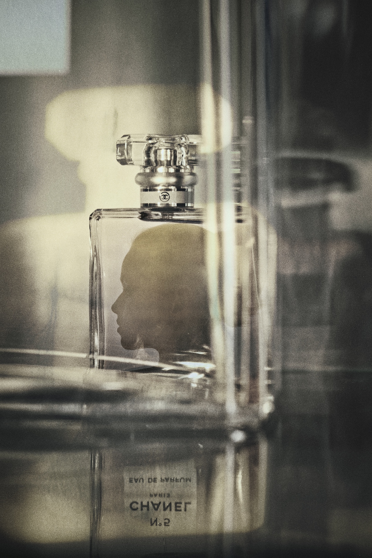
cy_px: 279
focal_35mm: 105
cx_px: 186
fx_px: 1626
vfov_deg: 19.5
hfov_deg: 13.1
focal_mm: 105
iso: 320
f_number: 8
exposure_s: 1/320
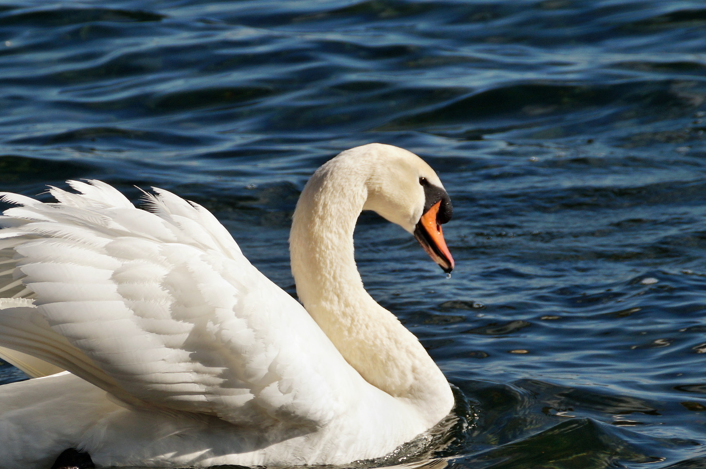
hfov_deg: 4.8
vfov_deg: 3.2
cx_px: 246
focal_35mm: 432
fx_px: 8466
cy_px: 311
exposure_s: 1/1000
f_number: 9
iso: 320
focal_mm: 200
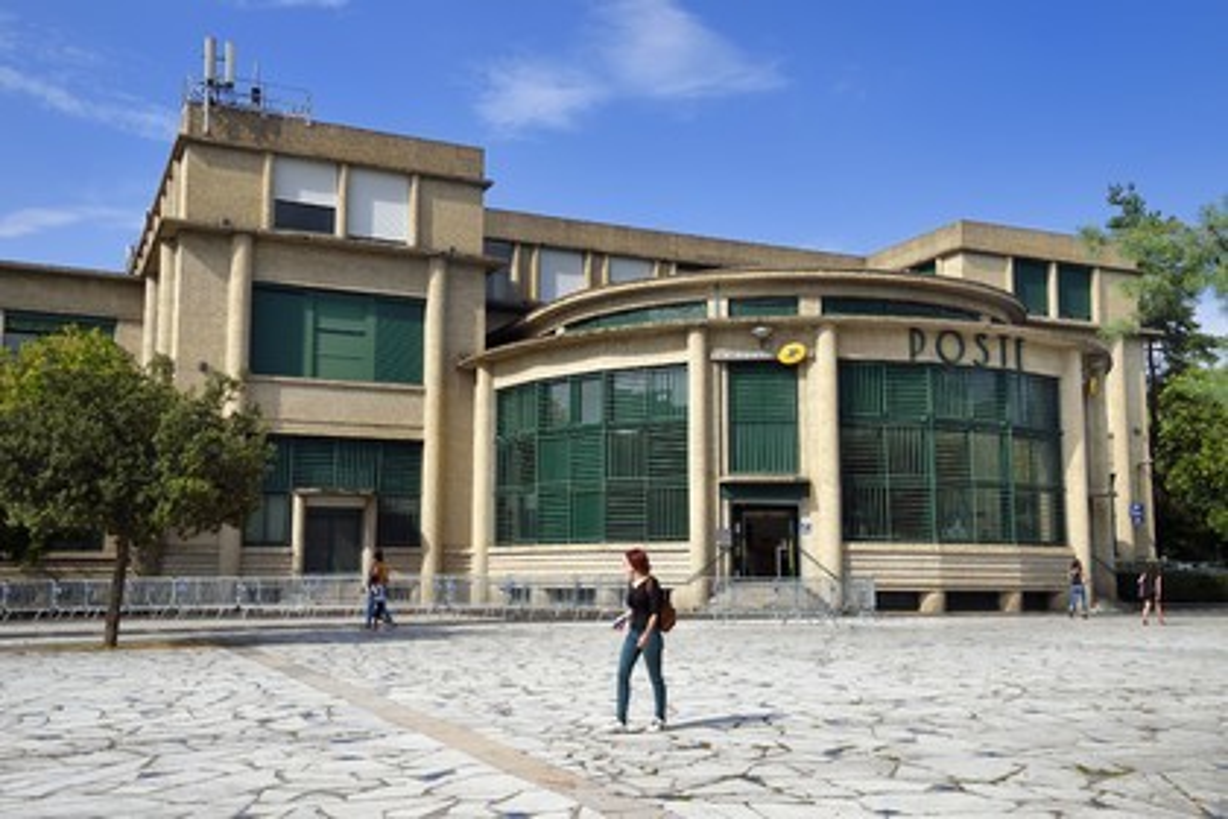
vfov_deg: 35.1
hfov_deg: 50.7
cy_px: 410
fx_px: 1296
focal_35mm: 38
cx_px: 614
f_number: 14
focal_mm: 38
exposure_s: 1/250
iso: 200
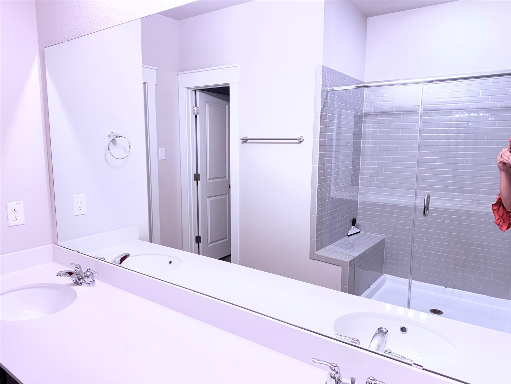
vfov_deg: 56.8
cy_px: 192
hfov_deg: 71.6
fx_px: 354
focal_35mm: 24
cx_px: 256
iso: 125
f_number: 1.78
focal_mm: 6.76
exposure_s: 1/60
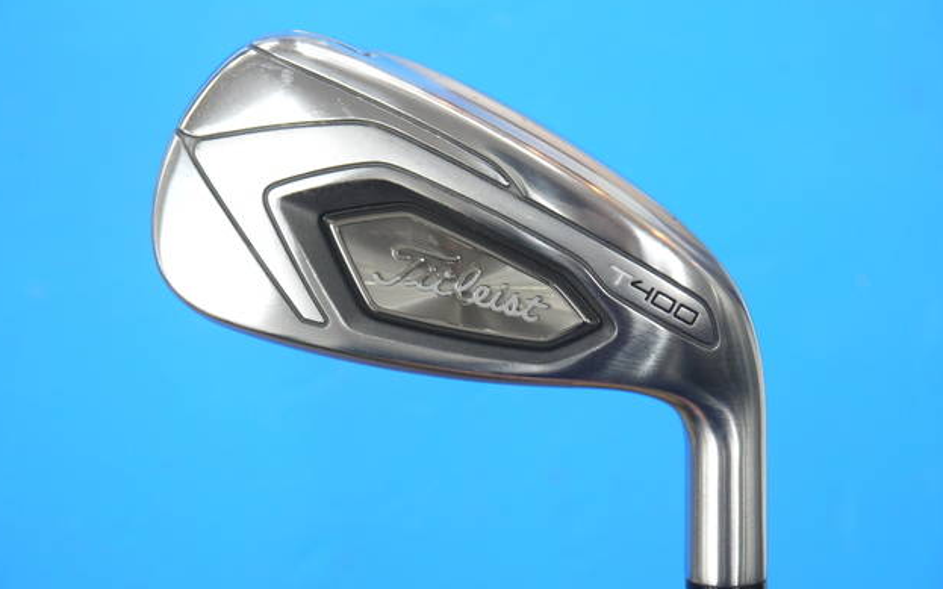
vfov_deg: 15.4
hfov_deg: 24.4
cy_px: 310
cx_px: 463
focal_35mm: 85
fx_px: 2184
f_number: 5.5
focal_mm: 39
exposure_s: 1/80
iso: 640
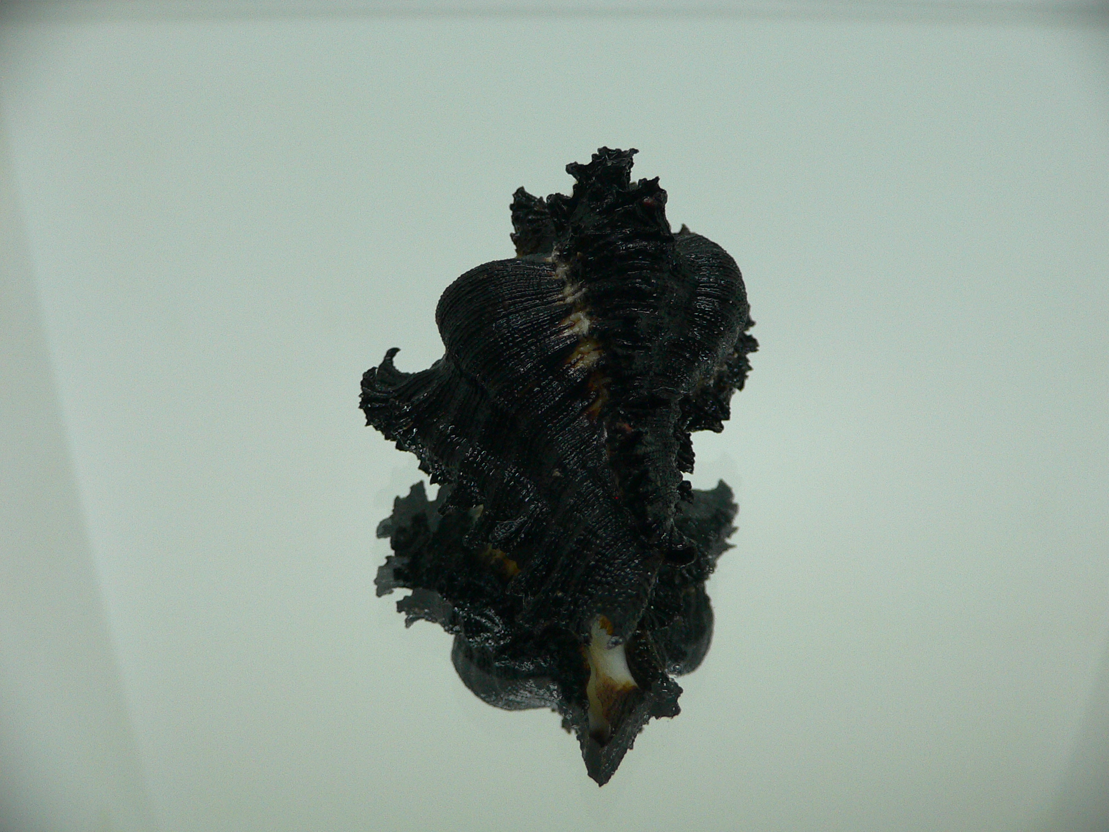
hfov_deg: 52.6
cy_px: 416
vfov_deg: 40.7
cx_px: 554
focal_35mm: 35
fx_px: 1121
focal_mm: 4.6
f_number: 2.8
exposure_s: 1/60
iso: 150
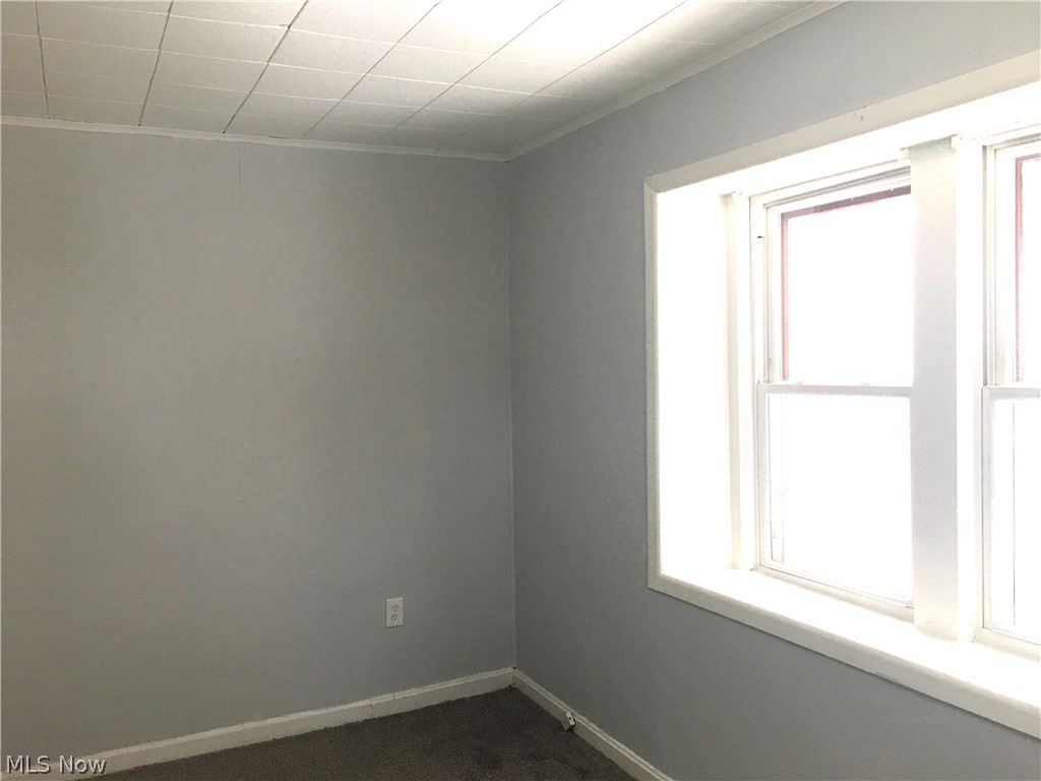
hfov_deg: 61.7
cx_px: 520
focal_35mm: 29
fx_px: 872
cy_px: 390
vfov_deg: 48.2
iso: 32
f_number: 2.2
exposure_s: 1/30
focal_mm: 4.15
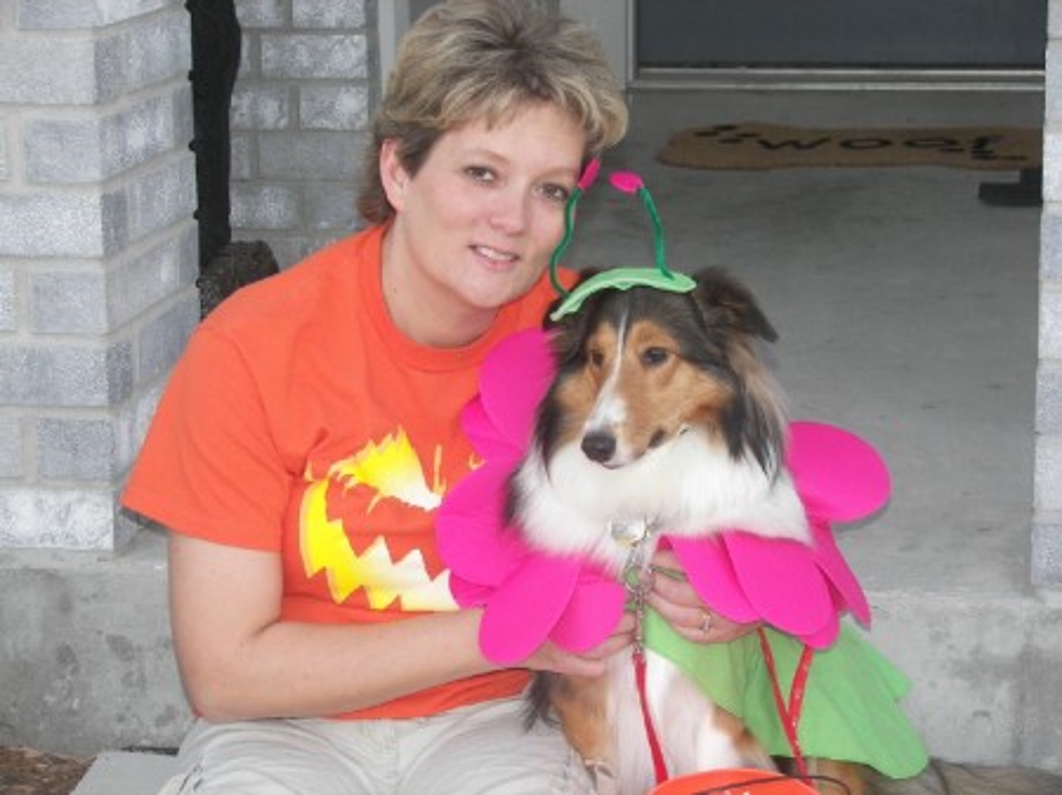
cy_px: 398
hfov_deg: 20.7
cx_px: 531
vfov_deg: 15.5
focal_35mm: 95
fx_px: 2913
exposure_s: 1/40
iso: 100
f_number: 3.2
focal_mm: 15.8
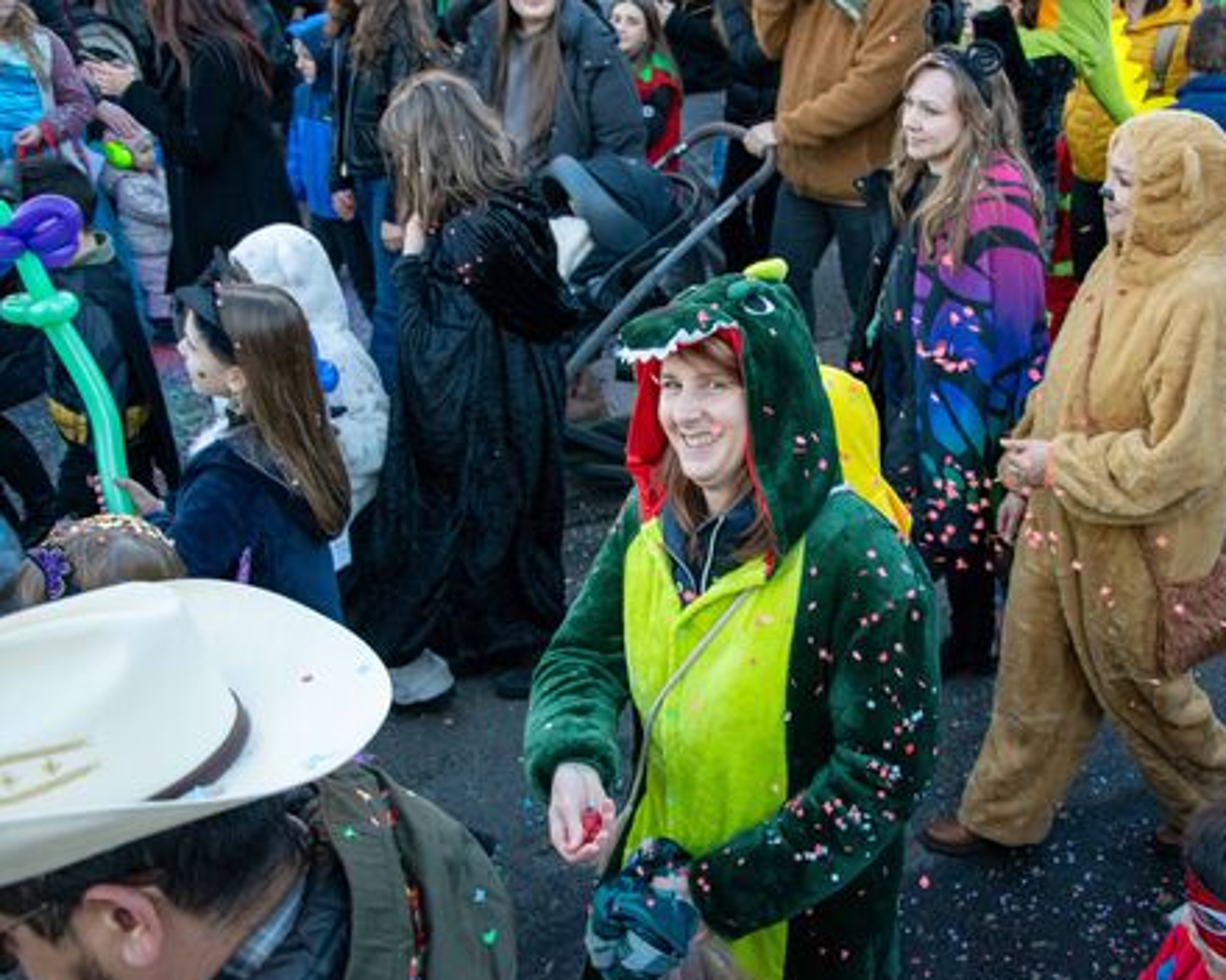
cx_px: 705
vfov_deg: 39.2
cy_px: 498
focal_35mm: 38
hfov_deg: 47.8
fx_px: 1379
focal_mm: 22
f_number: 3.8
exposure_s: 1/640
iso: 800
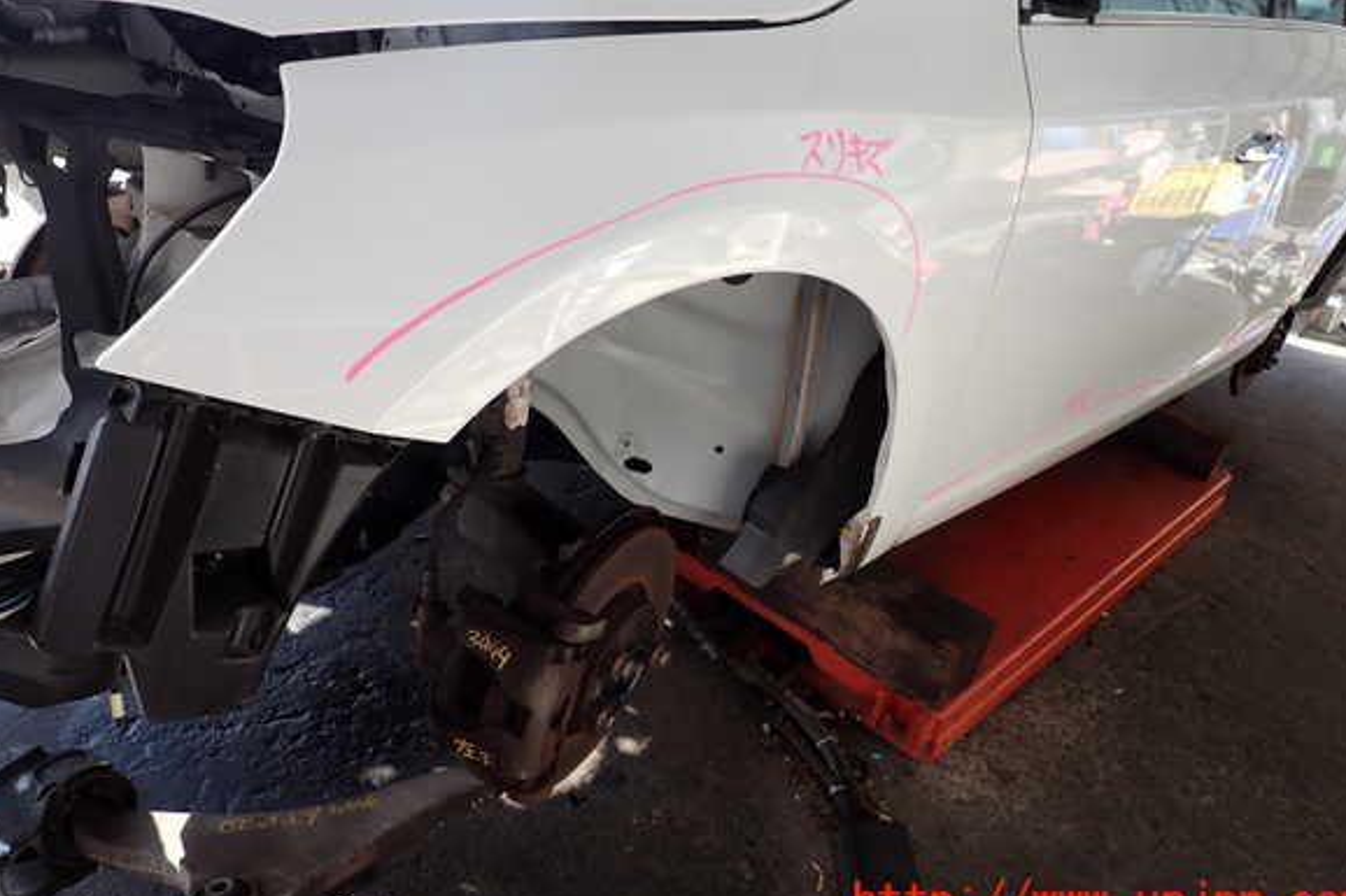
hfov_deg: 67.4
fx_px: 1009
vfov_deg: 47.9
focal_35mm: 27
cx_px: 680
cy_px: 410
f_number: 2.8
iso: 100
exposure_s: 1/125
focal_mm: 4.5
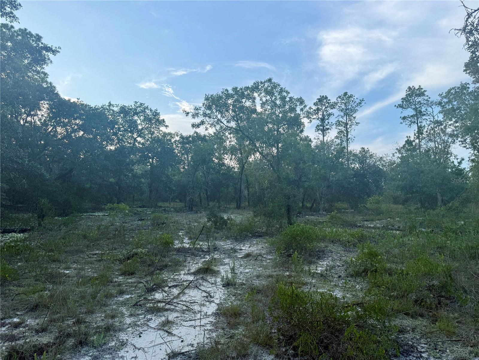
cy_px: 180
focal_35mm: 24
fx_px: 332
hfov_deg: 71.6
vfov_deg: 56.8
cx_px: 240
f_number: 1.78
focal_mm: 6.76
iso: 80
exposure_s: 1/1060
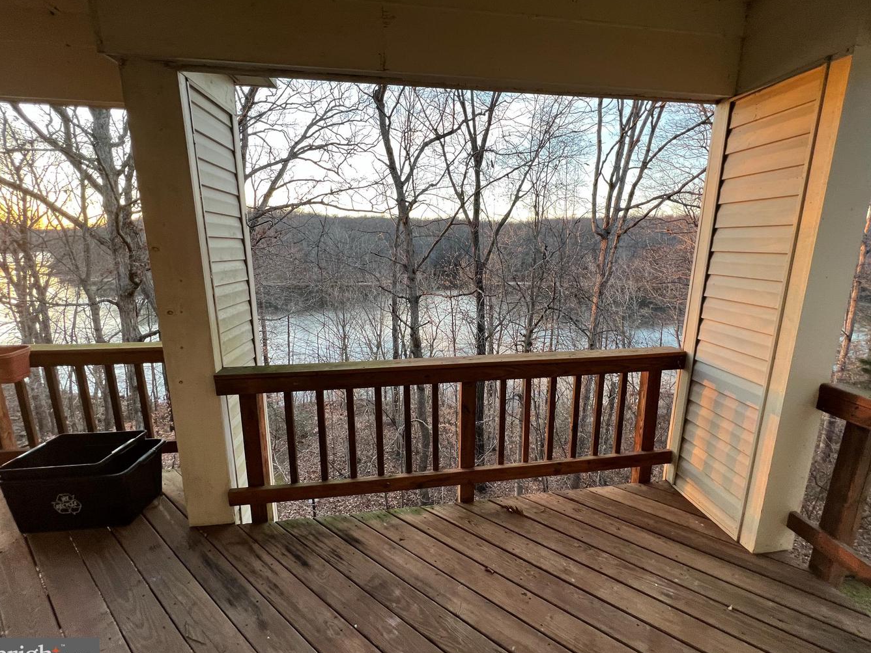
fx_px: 352
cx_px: 454
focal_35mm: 14
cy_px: 324
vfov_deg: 85.7
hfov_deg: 102.0
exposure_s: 1/99
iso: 125
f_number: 1.8
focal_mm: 1.57
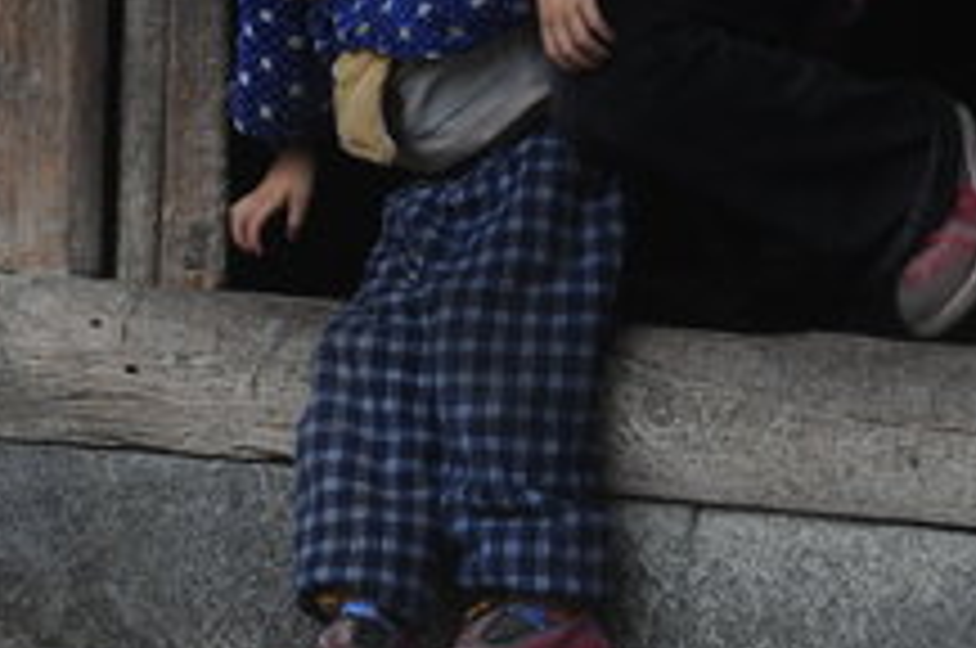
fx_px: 8229
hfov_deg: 6.8
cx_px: 454
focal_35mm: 304
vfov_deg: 4.5
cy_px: 25
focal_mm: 110
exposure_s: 1/250
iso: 800
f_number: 3.5
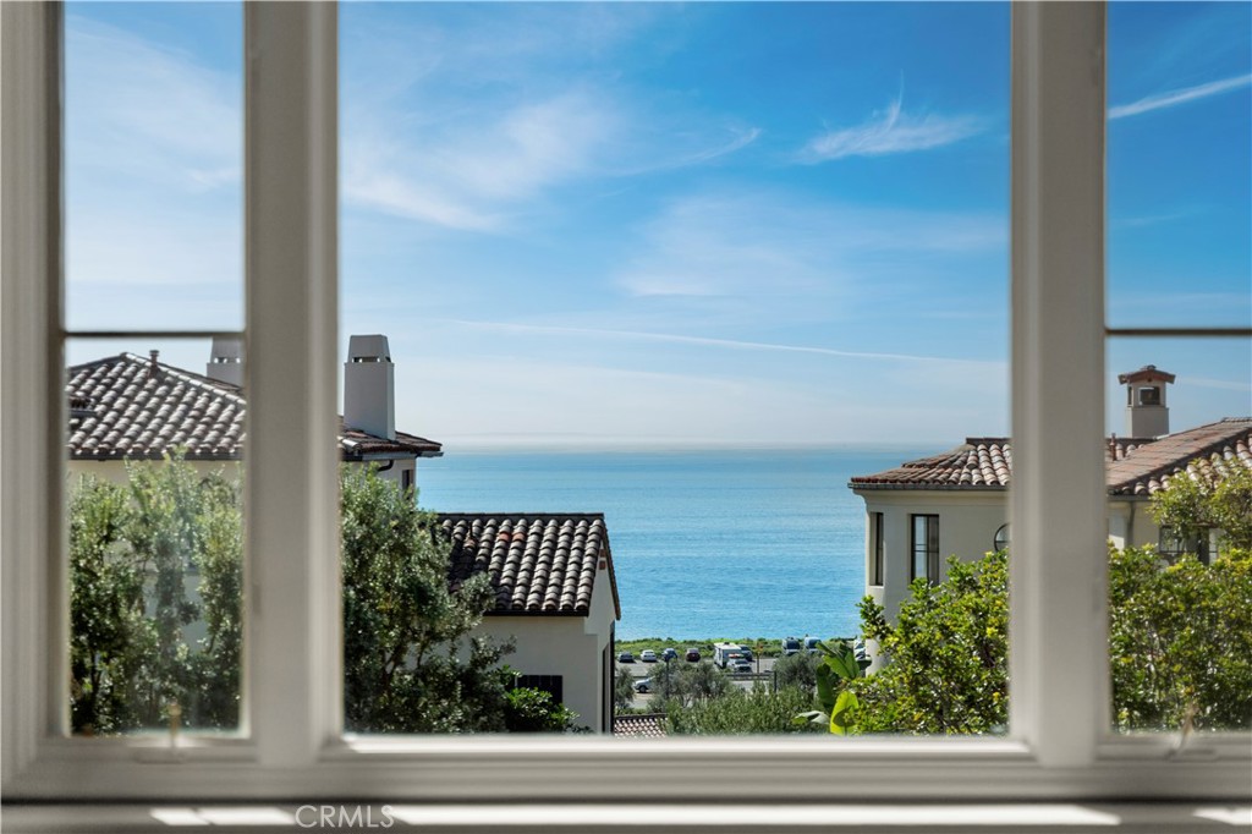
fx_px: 2434
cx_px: 626
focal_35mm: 70
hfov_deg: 28.9
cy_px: 417
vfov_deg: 19.4
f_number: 2.8
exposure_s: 1/5000
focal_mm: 70
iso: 800
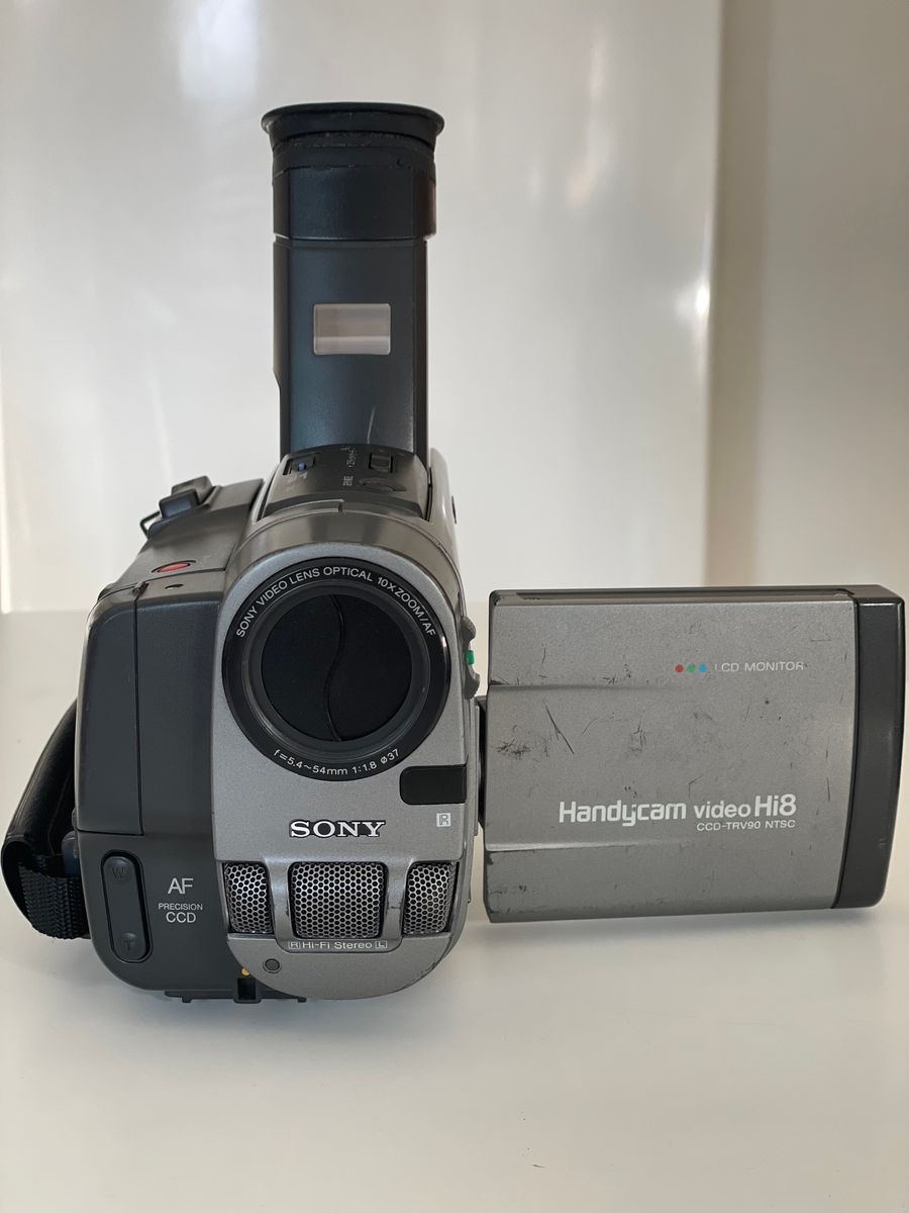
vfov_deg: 36.8
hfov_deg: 28.0
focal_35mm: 52
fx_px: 1821
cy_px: 606
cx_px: 454
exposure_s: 1/122
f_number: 2
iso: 80
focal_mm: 6
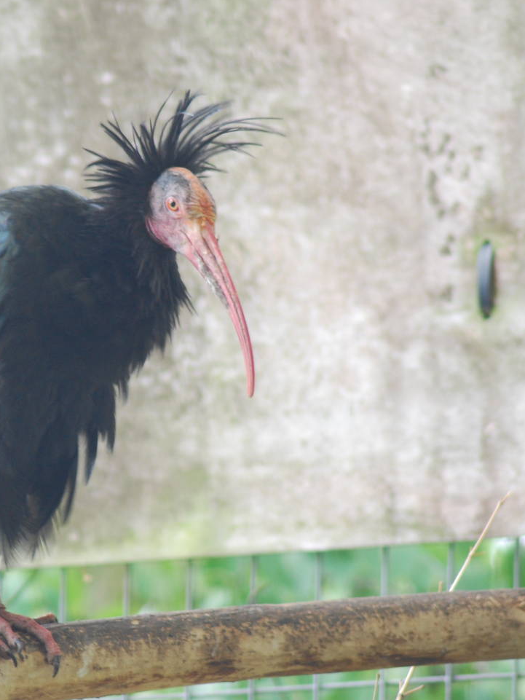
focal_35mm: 505
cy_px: 341
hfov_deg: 2.9
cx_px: 17
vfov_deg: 3.9
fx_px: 10210
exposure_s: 1/40
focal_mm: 210
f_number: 5
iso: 400
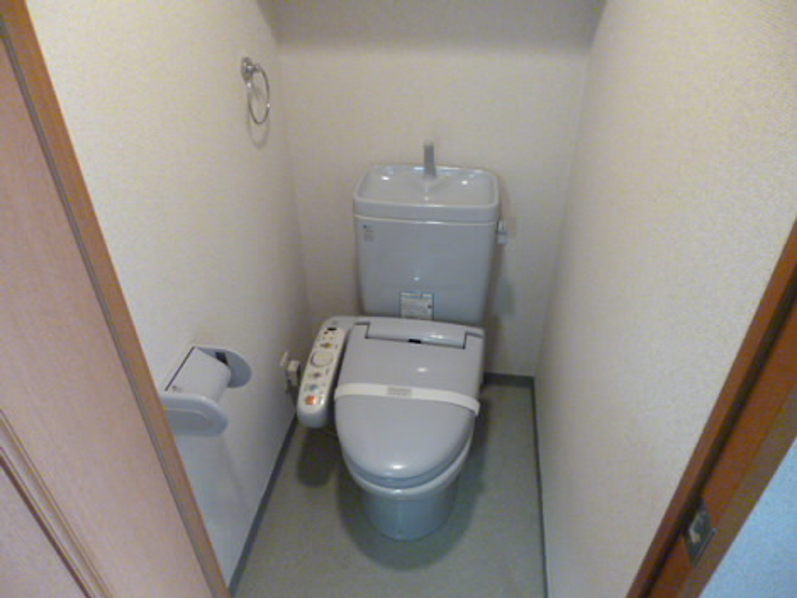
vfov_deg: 56.9
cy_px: 299
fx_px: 553
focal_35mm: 24
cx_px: 398
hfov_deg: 71.6
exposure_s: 1/50
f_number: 2.5
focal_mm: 4.3
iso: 800
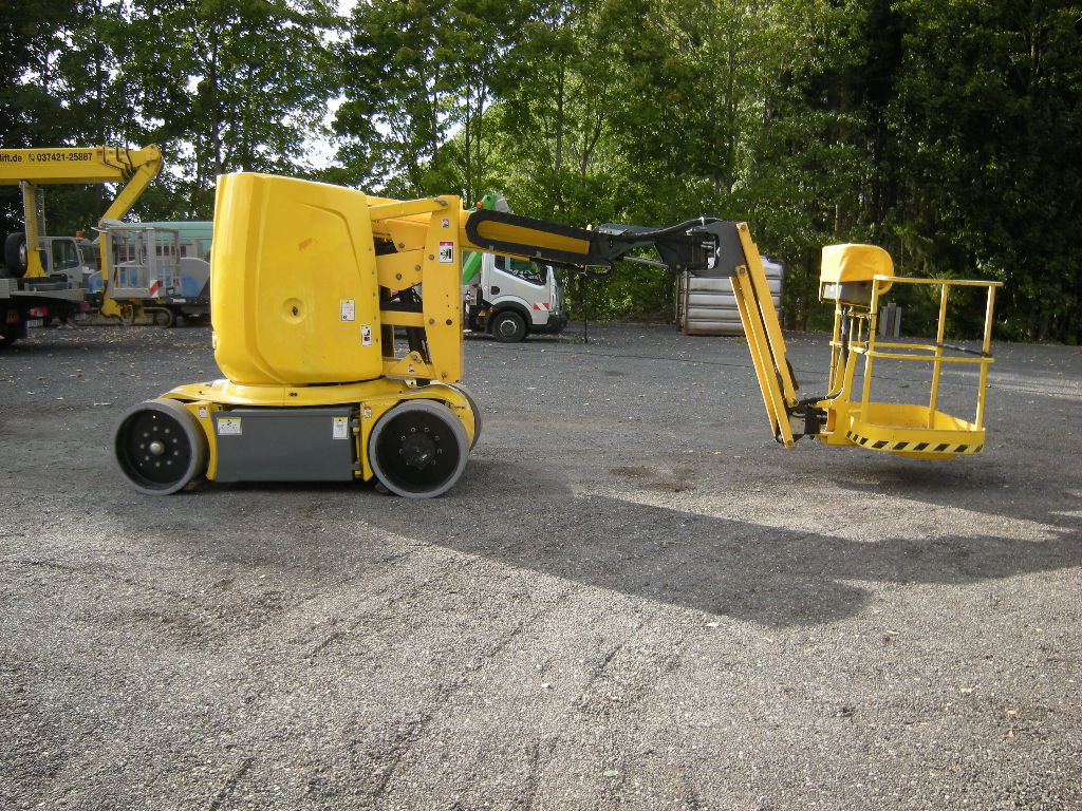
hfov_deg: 63.4
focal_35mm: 28
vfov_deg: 49.7
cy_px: 406
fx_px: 875
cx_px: 541
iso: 64
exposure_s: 1/330
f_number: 2.8
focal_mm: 4.7
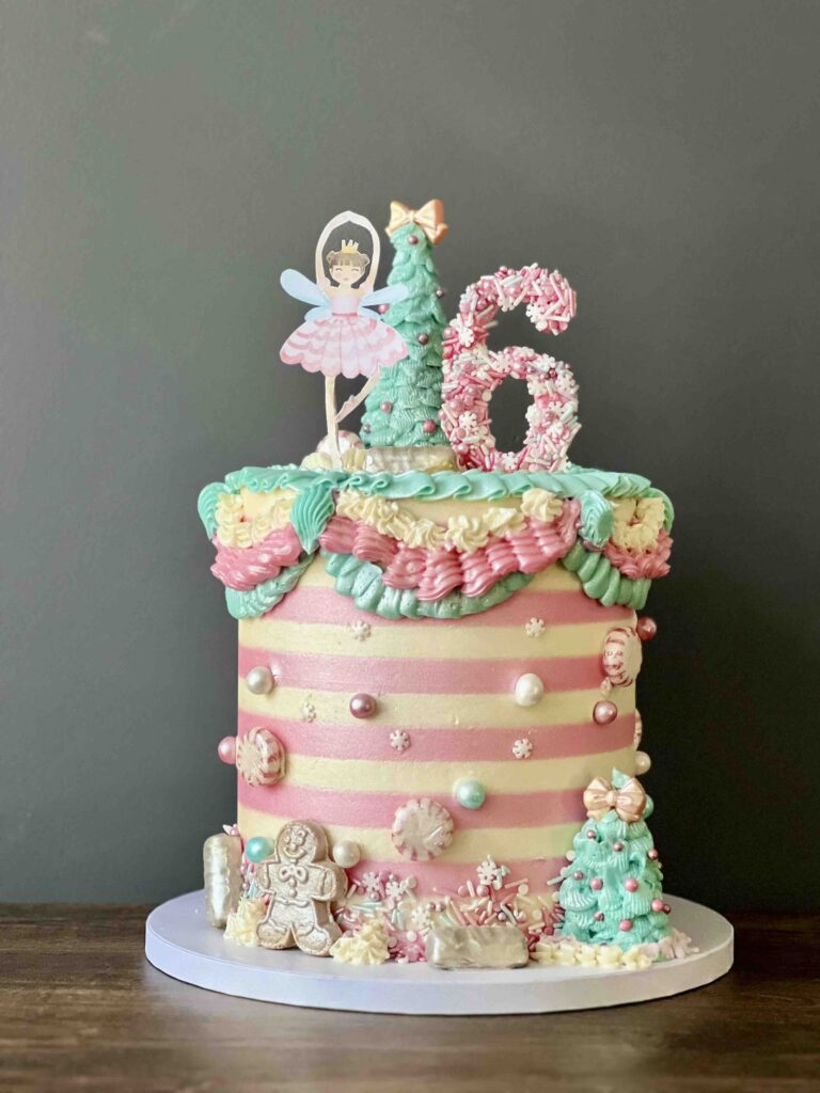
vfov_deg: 25.3
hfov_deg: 19.1
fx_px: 2432
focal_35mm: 77
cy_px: 546
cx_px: 410
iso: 400
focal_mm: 9
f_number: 2.8
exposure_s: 1/37
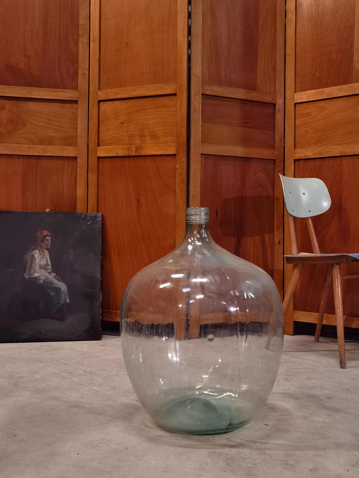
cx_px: 180
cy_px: 239
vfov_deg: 47.9
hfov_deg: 36.8
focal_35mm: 39
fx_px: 539
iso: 640
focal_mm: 6.71
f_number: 1.9
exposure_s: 1/25
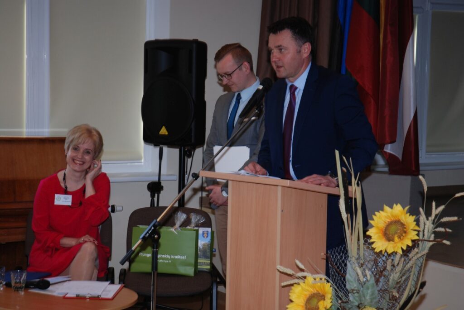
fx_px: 1064
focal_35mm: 82
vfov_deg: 16.6
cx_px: 232
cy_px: 155
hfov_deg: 24.6
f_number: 4.5
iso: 200
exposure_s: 1/60
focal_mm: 55
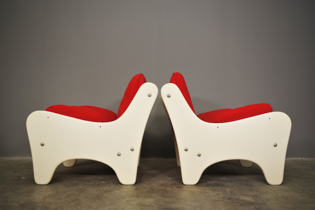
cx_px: 158
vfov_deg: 42.3
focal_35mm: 31
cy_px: 105
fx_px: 271
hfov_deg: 60.3
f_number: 4
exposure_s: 1/60
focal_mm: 21.25
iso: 200
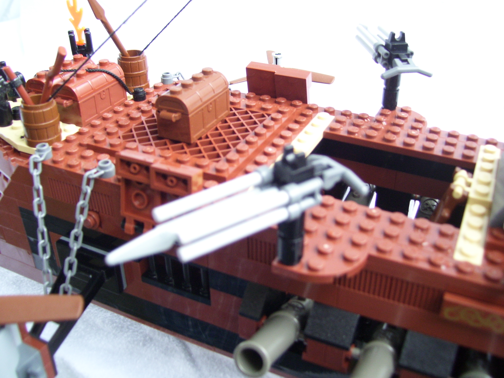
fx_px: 539
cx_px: 252
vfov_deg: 38.7
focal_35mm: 37
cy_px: 189
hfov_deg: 50.1
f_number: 2.7
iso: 160
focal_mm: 6
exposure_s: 1/30
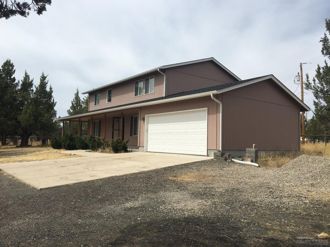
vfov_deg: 48.2
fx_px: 276
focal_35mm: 29
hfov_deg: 61.7
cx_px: 165
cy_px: 124
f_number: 2.2
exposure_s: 1/2198
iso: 25
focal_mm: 4.15
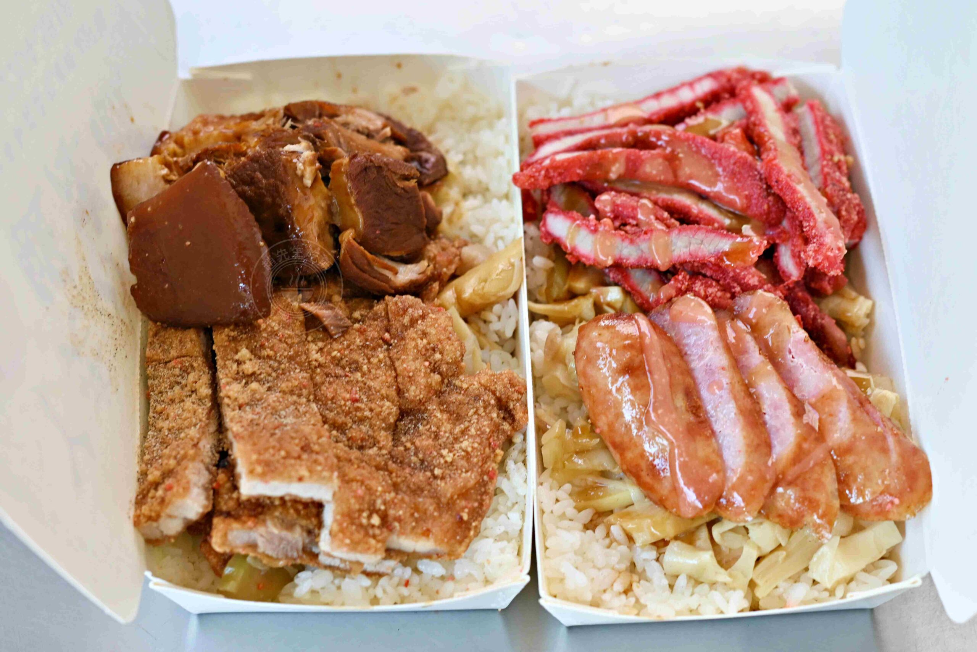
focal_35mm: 75
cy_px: 326
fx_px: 2035
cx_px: 488
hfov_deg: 27.0
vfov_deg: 18.2
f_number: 3.2
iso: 200
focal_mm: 50
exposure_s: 1/200
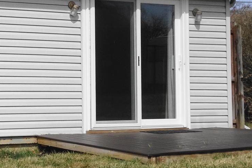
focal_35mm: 93
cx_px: -24
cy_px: 78
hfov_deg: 20.9
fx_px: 651
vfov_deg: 14.7
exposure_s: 1/1250
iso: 80
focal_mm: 5.43
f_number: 4
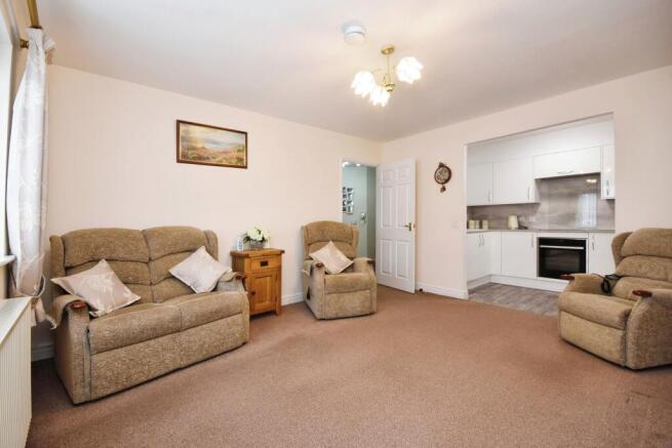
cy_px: 224
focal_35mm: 15
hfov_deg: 100.4
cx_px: 336
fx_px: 280
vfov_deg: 77.4
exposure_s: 1/30
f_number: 8
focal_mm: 10
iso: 1000
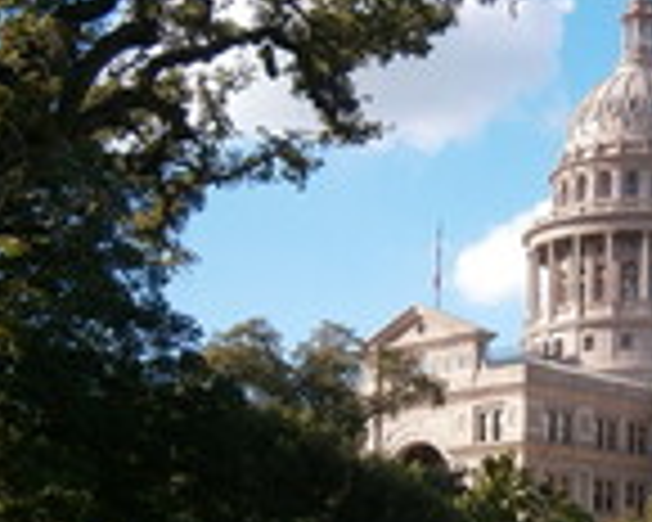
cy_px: 353
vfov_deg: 18.0
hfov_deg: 21.8
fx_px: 1640
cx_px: 634
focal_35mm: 85
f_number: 3.1
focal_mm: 6.4
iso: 80
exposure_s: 1/640
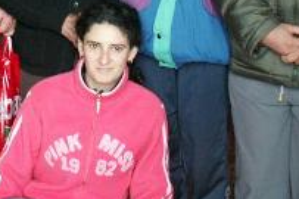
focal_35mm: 86
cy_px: -25
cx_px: 105
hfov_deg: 23.6
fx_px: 714
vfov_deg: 15.4
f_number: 2.8
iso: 160
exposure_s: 1/20
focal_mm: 5.86
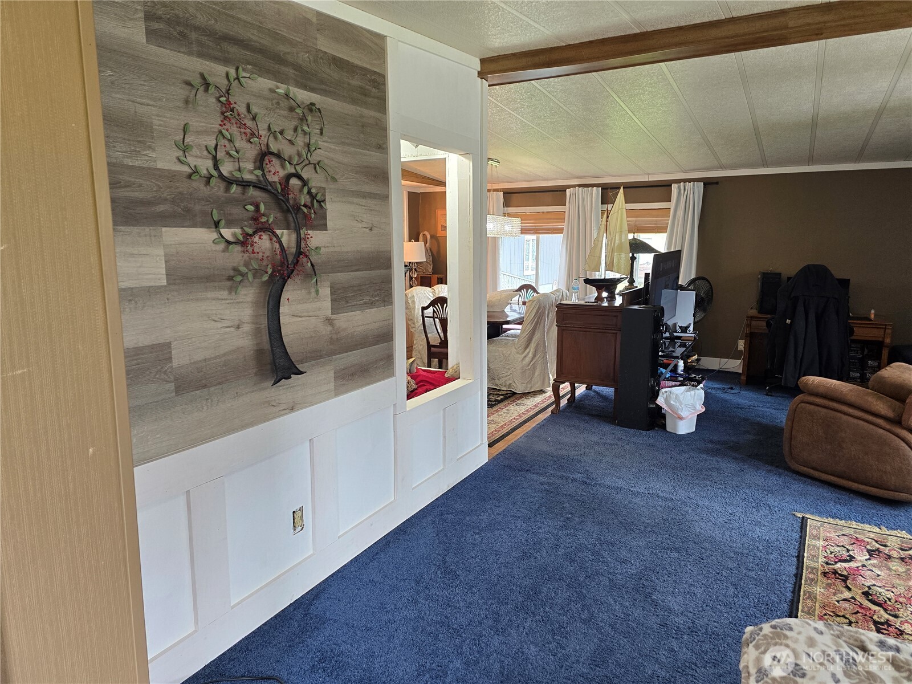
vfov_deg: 58.9
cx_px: 456
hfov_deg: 73.9
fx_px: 606
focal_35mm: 23
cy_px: 342
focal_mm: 6.3
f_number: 1.7
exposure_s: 1/120
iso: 200
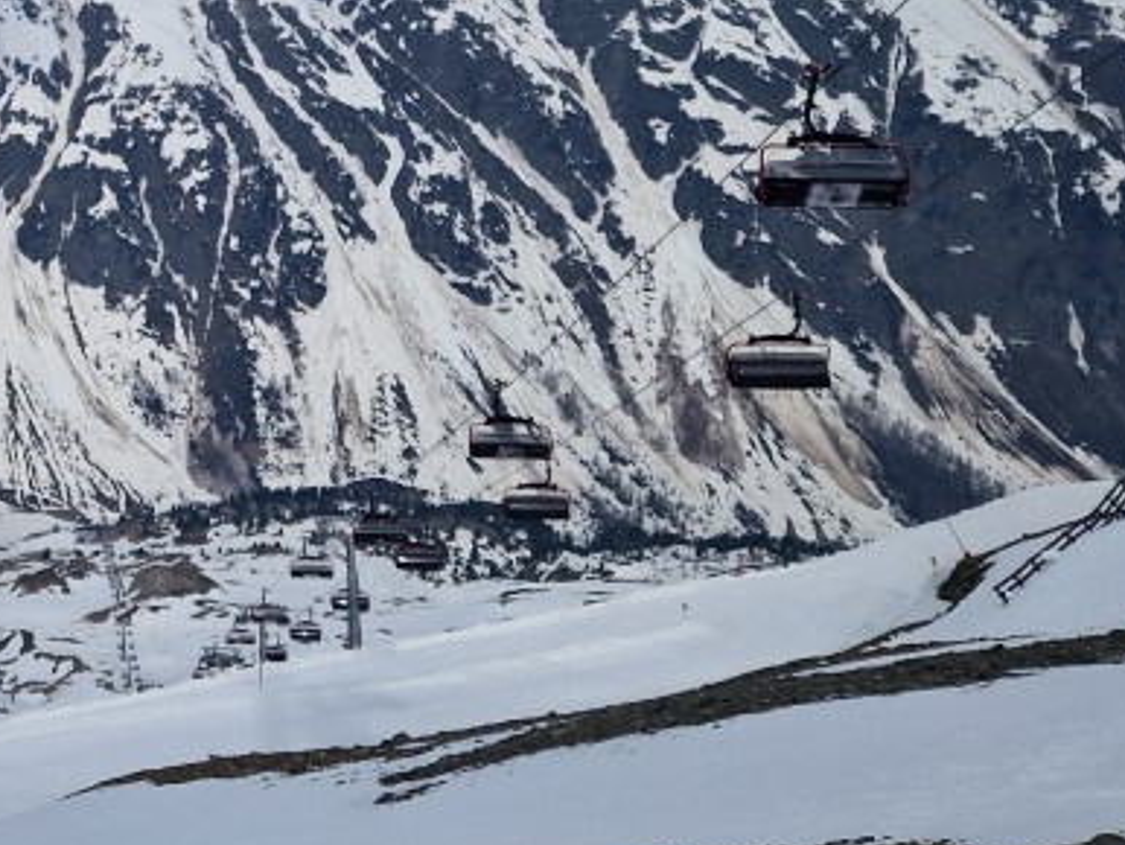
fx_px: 1984
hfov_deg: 28.9
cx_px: -93
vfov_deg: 23.3
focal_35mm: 61
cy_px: 44
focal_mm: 5.4
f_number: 1.8
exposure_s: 1/5936
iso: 50
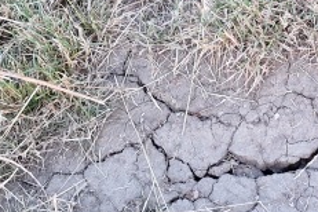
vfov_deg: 12.9
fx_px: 936
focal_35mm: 106
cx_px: 421
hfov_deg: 17.9
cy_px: 112
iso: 64
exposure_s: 1/100
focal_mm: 6.4
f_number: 1.8
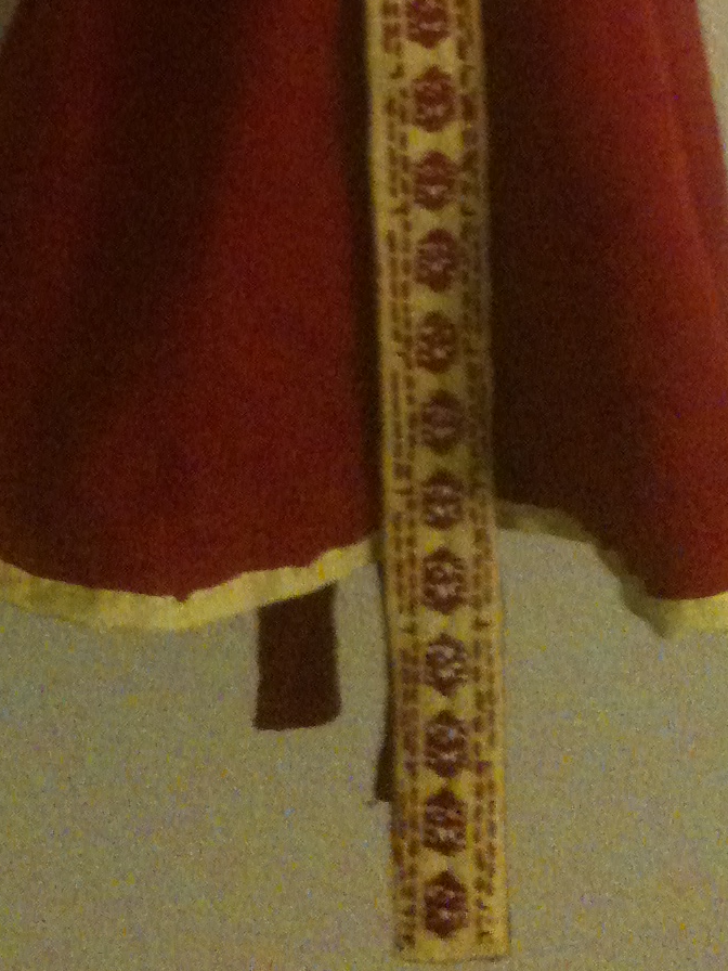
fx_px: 2243
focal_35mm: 80
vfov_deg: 23.2
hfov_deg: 18.4
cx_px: 351
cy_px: -48
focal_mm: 3.85
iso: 640
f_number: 2.8
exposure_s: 1/15
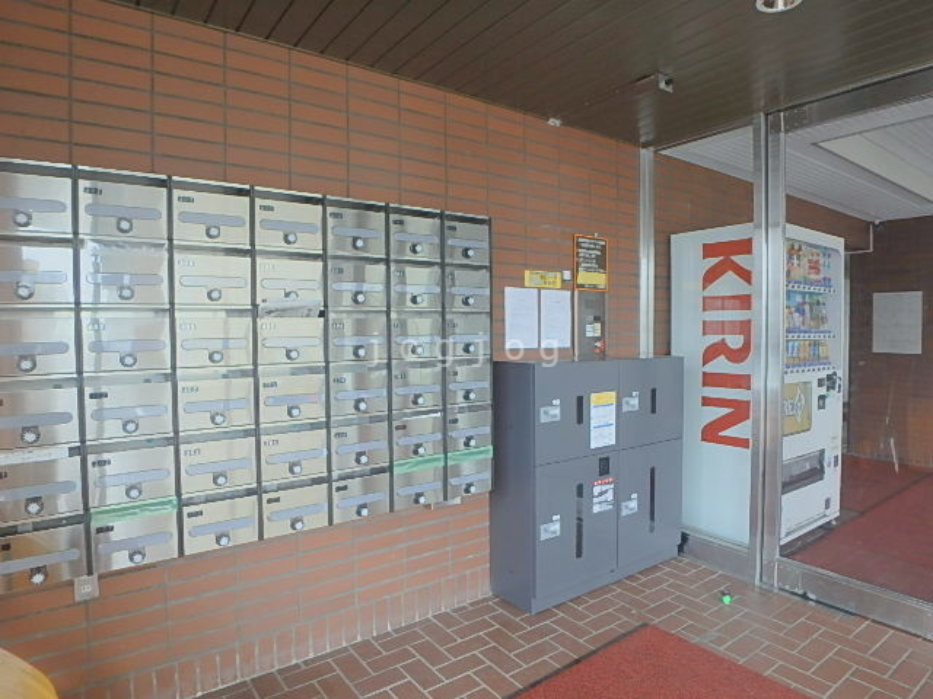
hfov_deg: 79.0
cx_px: 466
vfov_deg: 63.4
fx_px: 566
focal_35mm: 21
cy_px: 350
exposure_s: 1/40
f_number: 3.5
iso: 200
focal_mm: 3.7
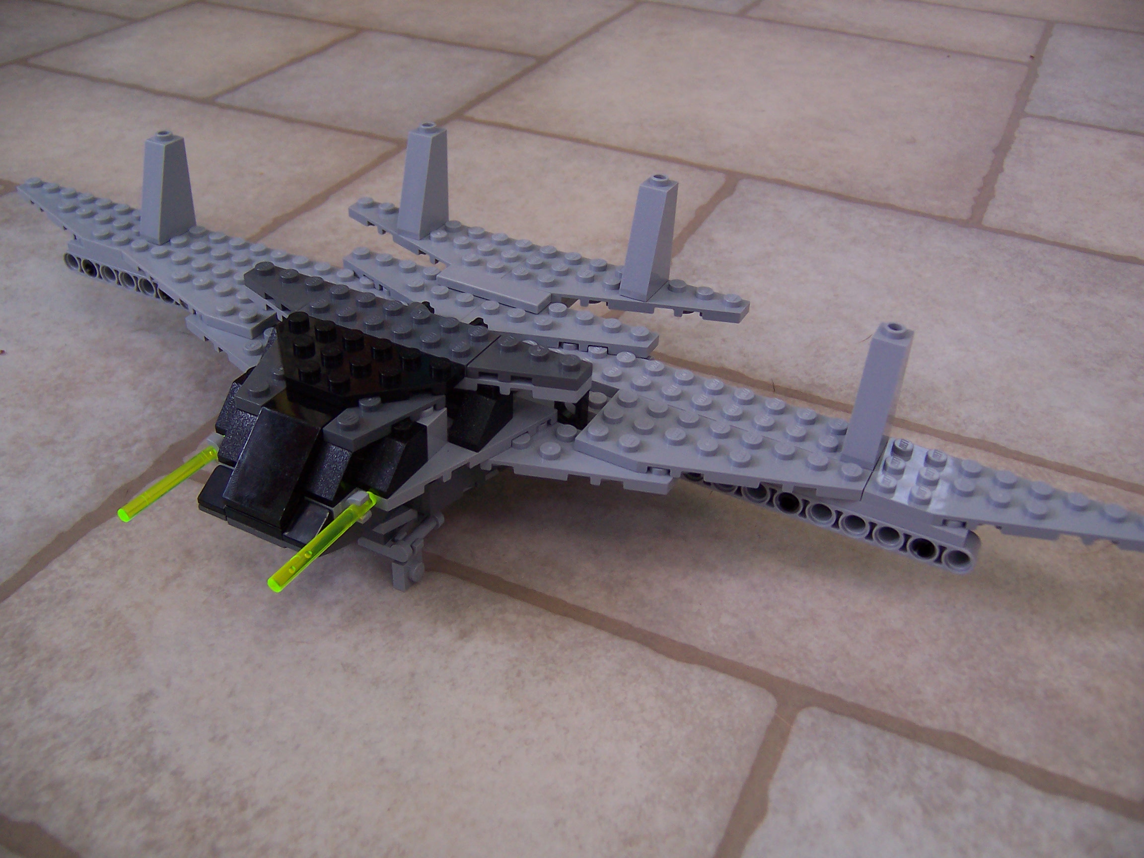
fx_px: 1091
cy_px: 429
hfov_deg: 55.4
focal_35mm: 33
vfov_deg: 42.9
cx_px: 572
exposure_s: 1/45
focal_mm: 5.5
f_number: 2.8
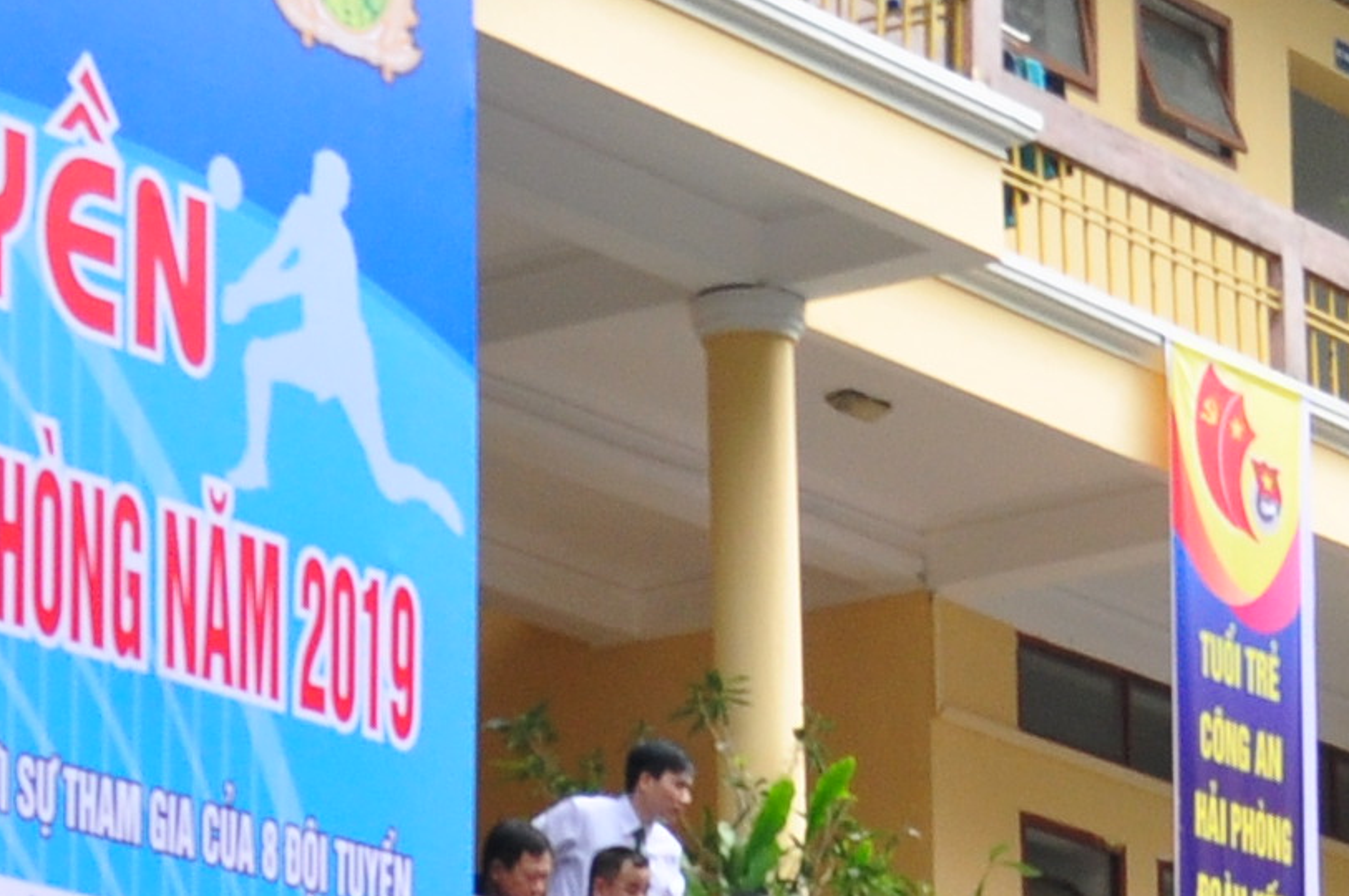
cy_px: 1530
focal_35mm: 174
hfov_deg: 11.8
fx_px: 6512
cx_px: 672
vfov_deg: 7.7
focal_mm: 22
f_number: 3.8
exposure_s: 1/400
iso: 400
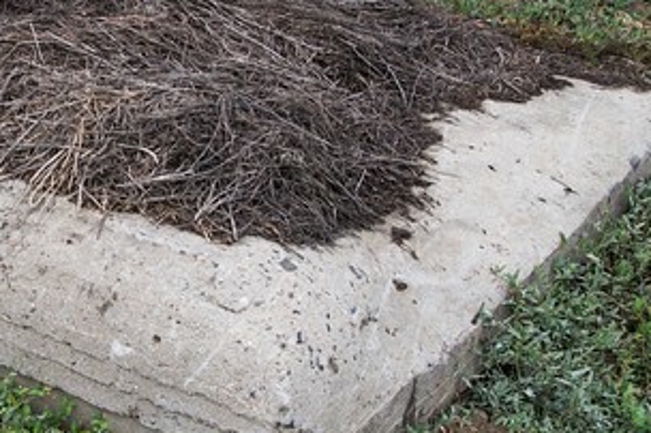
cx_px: 122
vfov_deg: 18.6
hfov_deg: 27.1
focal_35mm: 73
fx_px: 1319
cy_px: 147
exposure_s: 1/800
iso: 400
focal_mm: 20
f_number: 5.6
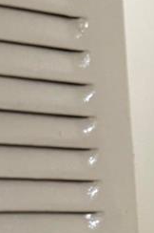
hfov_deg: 10.1
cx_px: 335
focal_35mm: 123
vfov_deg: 15.2
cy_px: 368
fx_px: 791
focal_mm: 6.76
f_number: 1.78
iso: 250
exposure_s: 1/60
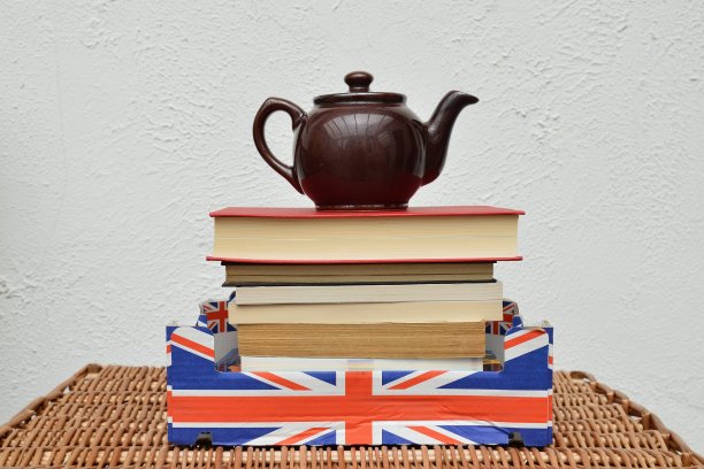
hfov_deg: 57.2
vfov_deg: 40.0
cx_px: 352
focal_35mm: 33
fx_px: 645
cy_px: 234
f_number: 7.1
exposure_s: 1/320
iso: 400
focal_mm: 22
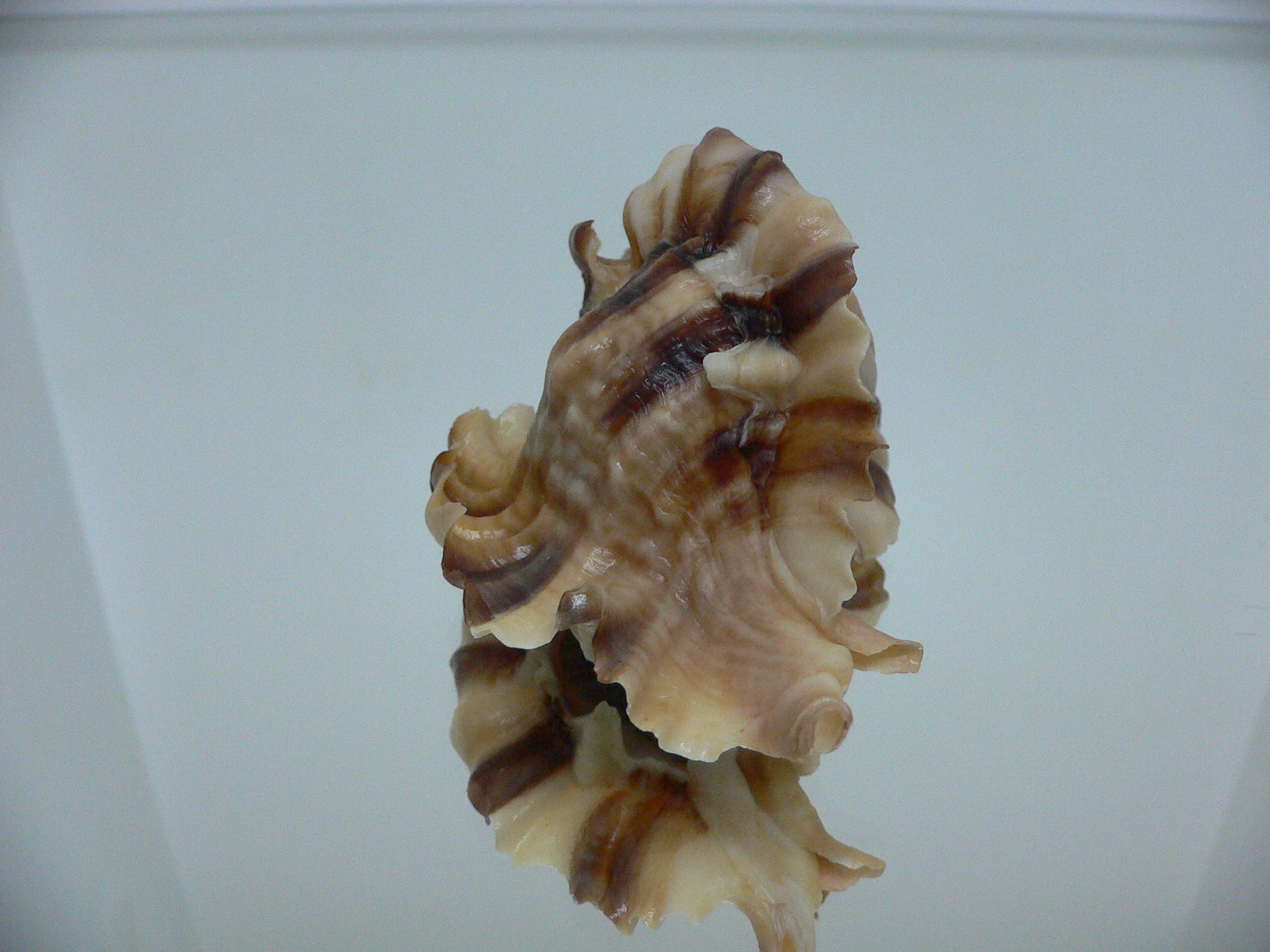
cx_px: 635
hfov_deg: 52.6
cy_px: 476
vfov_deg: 40.7
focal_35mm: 35
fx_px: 1284
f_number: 2.8
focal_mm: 4.6
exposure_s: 1/60
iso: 200
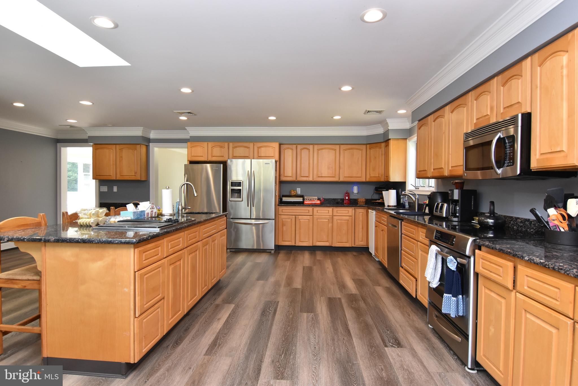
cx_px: 289
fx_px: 289
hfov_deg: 90.0
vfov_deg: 67.5
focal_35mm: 18
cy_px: 193
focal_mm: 12
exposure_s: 1/50
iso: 800
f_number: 8
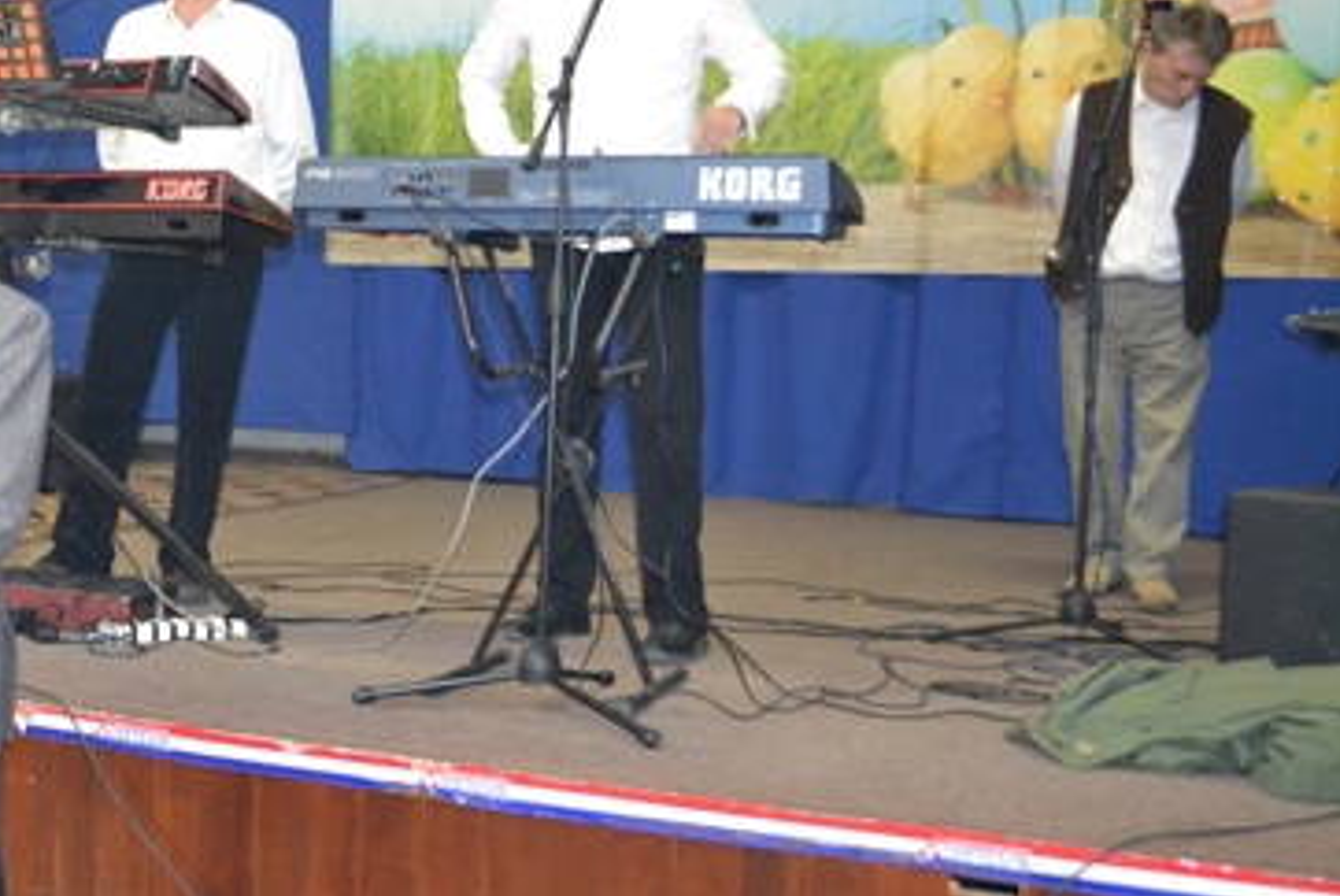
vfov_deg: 25.6
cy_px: 424
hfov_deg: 35.6
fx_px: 1974
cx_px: 174
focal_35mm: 53
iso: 3200
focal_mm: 20
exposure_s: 1/60
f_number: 3.8
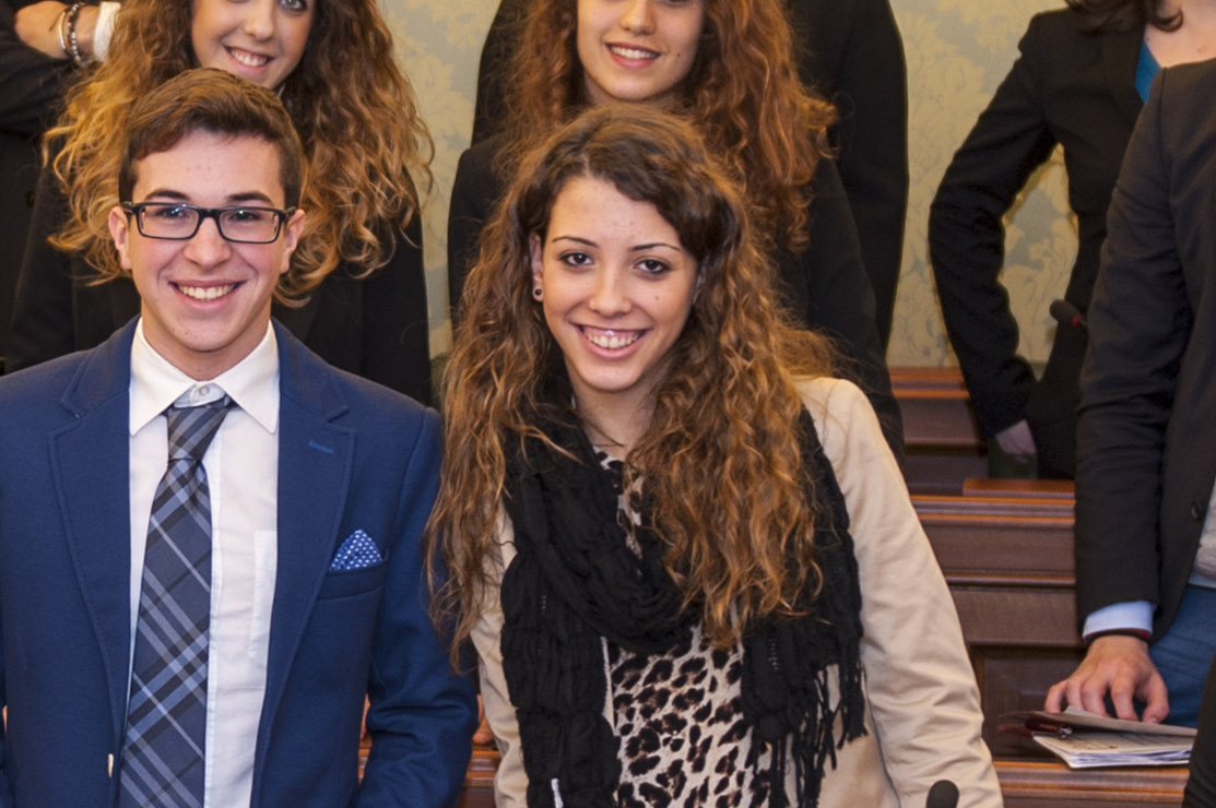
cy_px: 411
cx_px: 105
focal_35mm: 153
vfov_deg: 9.0
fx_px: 5163
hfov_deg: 13.3
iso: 250
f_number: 2.8
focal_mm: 40
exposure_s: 1/80
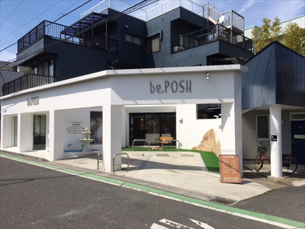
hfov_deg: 61.7
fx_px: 256
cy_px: 114
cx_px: 152
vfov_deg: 48.2
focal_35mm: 29
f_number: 2.2
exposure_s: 1/2747
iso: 25
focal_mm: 4.15
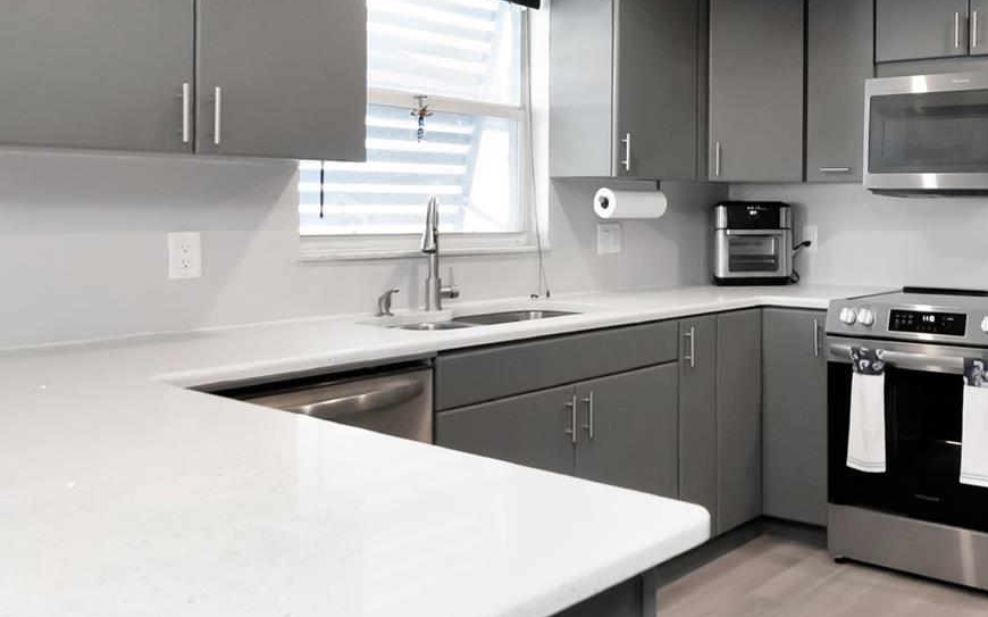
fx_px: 833
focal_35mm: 31
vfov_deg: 40.3
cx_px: 781
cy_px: 218
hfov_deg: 57.1
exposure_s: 1/60
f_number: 6.3
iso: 1600
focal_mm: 11
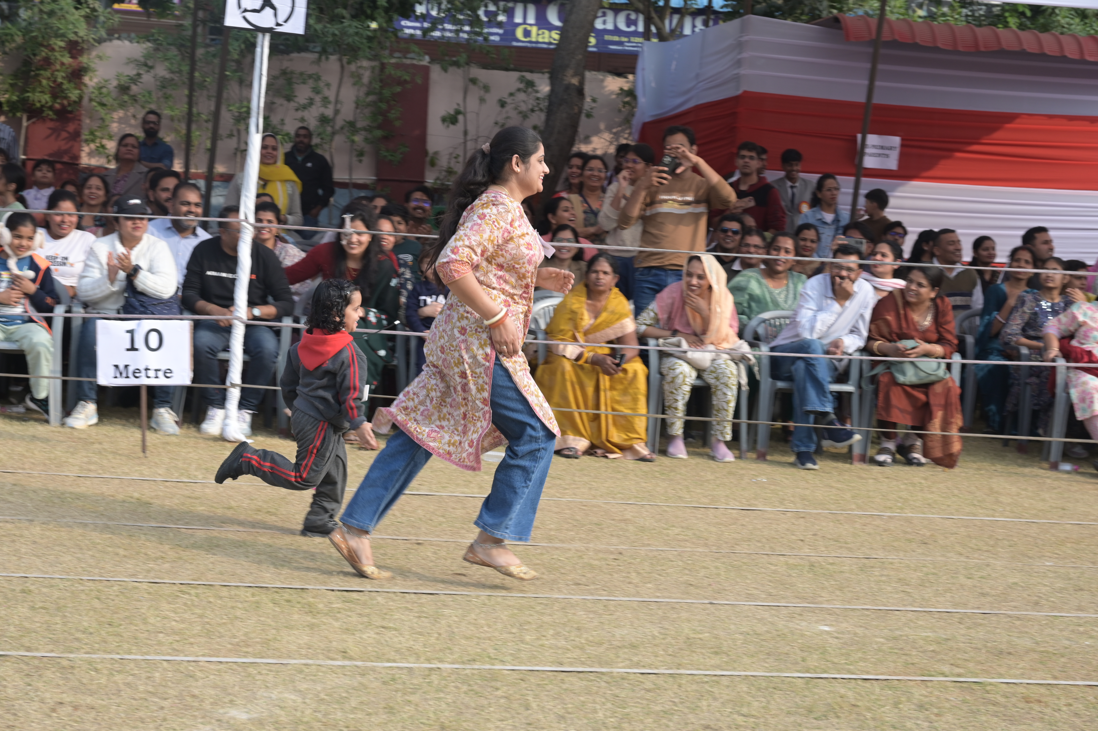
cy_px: 366
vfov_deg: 20.0
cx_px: 549
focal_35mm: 68
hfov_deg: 29.7
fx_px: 2073
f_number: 8
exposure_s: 1/320
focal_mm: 68
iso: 320
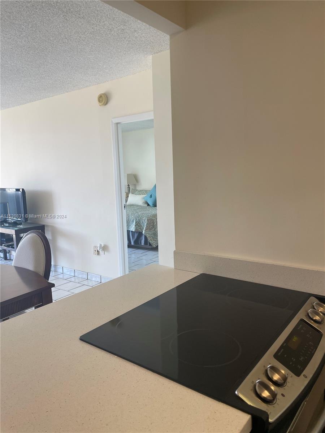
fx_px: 325
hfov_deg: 53.1
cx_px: 162
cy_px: 216
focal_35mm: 26
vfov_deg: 67.3
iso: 64
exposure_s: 1/120
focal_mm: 4.2
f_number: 1.6
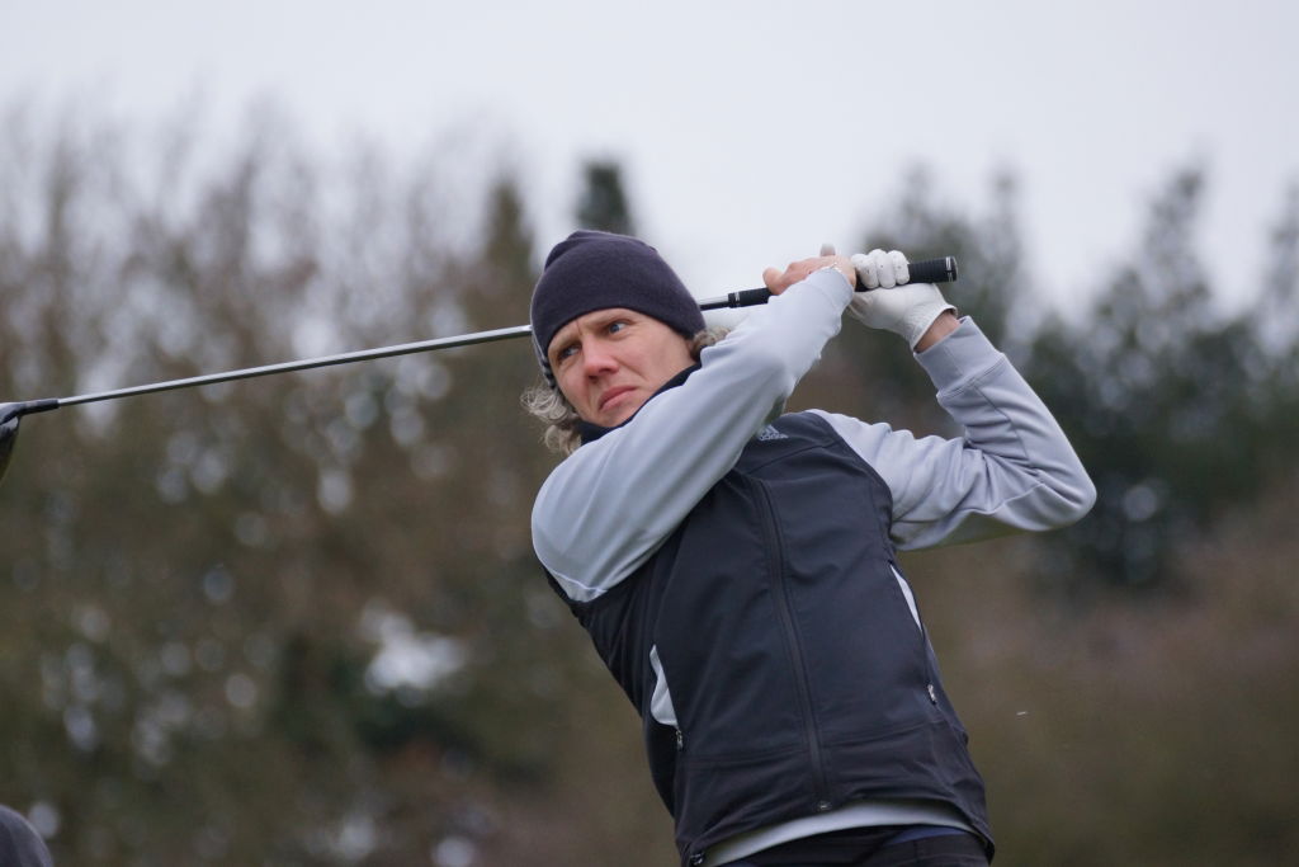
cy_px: 434
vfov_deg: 3.1
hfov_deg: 4.6
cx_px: 650
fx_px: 16239
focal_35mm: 450
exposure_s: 1/500
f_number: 5.6
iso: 640
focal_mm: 300
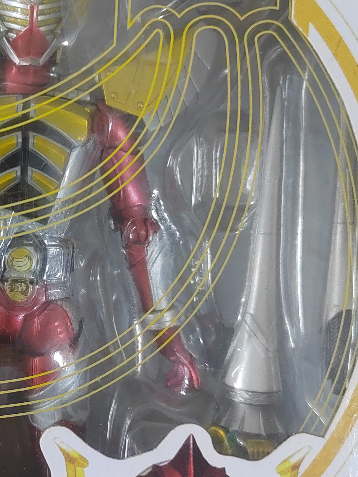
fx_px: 731
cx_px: -5
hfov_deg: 26.0
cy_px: 228
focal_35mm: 53
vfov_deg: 36.2
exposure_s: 1/100
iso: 1250
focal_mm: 5.52
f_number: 1.9
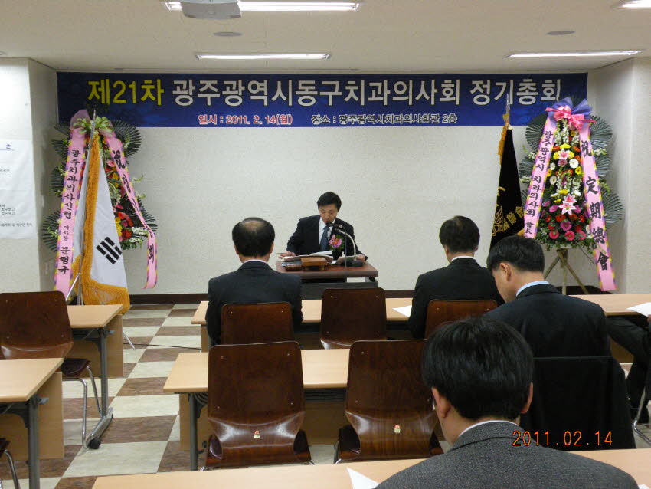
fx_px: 790
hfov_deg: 44.8
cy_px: 244
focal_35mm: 42
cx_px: 326
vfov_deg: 34.4
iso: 385
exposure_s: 1/60
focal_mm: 7.4
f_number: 3.2
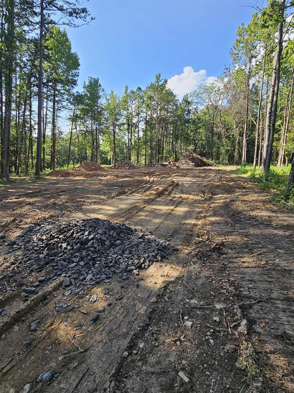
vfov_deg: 90.7
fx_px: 193
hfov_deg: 74.1
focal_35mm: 17
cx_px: 120
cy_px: 176
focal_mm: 2.2
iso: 50
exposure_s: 1/599
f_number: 2.2
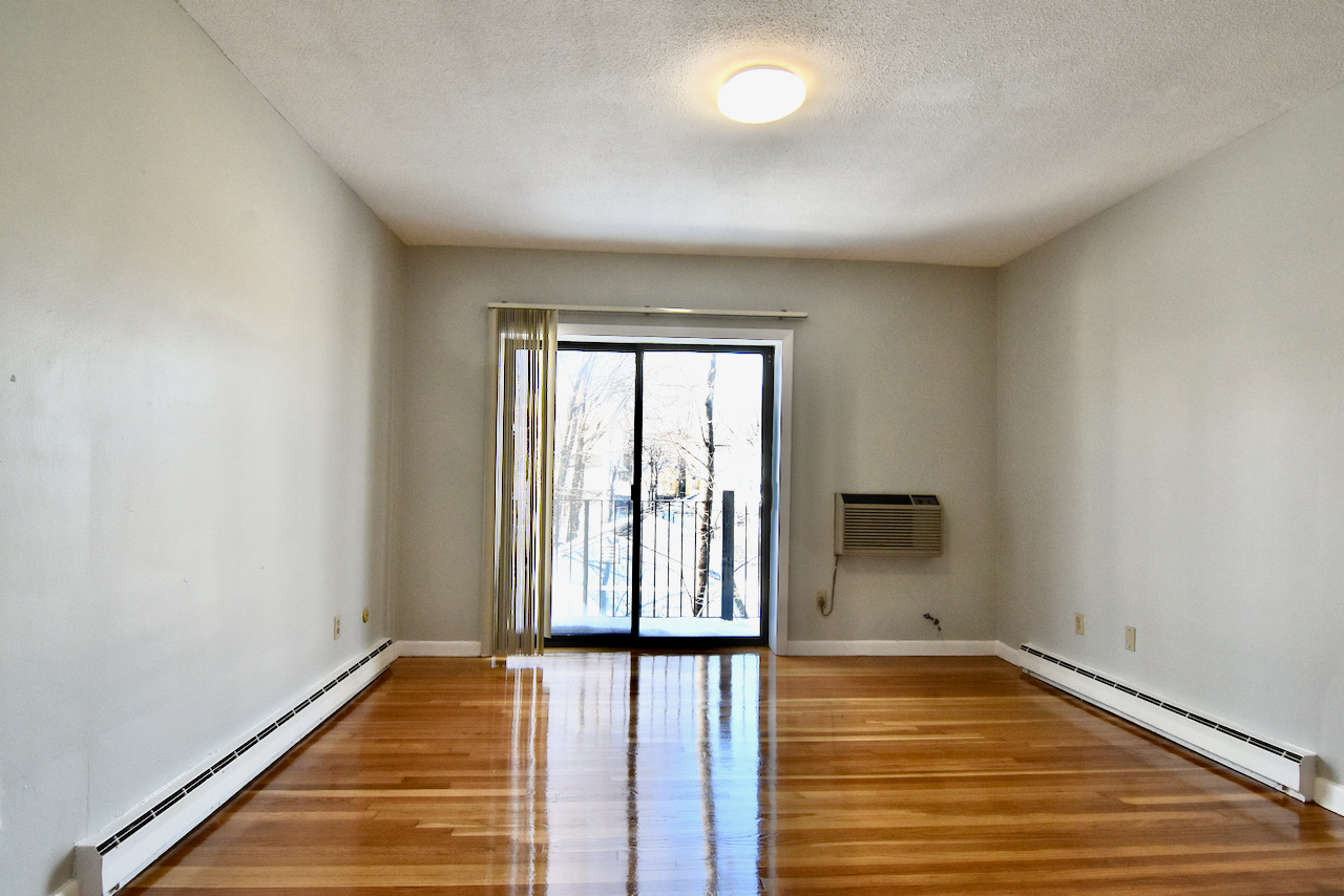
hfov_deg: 85.4
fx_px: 728
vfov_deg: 63.2
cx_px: 672
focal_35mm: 20
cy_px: 448
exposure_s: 1/160
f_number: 6.3
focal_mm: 13
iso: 800
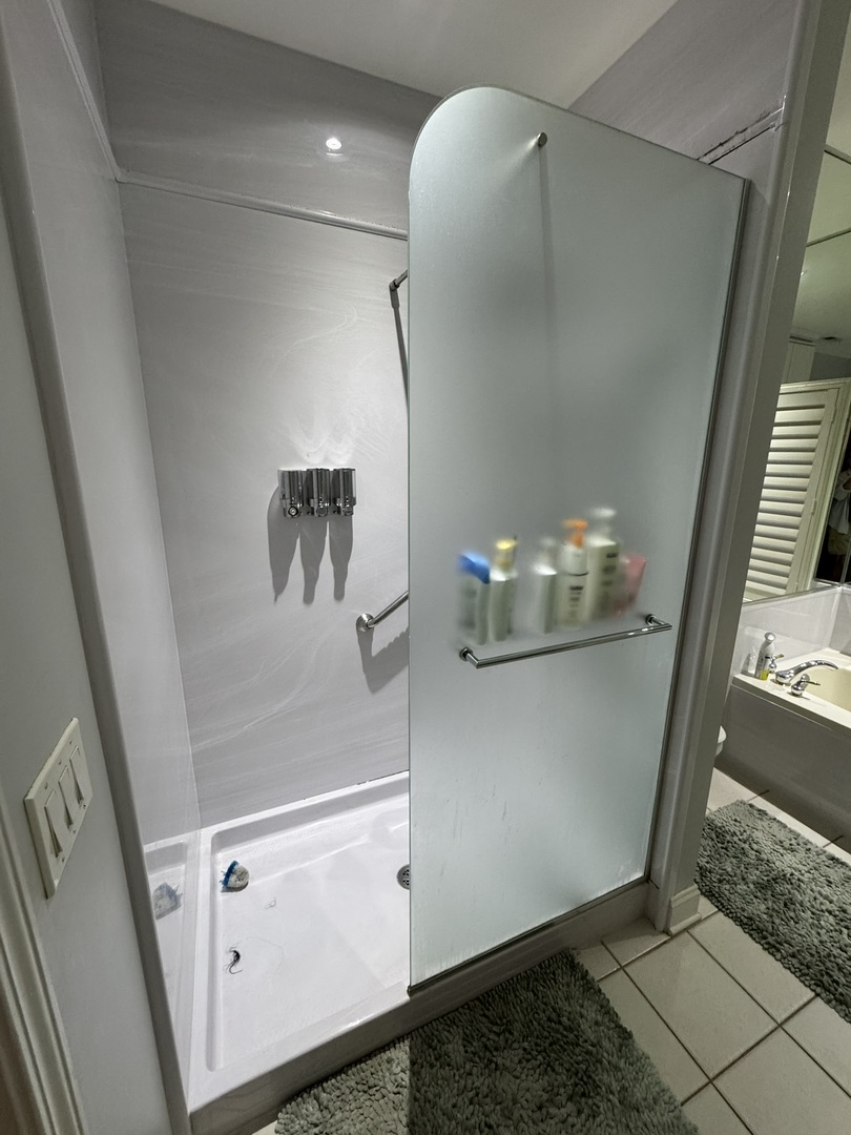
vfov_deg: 102.1
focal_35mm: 14
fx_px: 459
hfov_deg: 85.7
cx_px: 426
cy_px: 568
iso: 250
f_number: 2.2
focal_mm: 2.22
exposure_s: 1/120
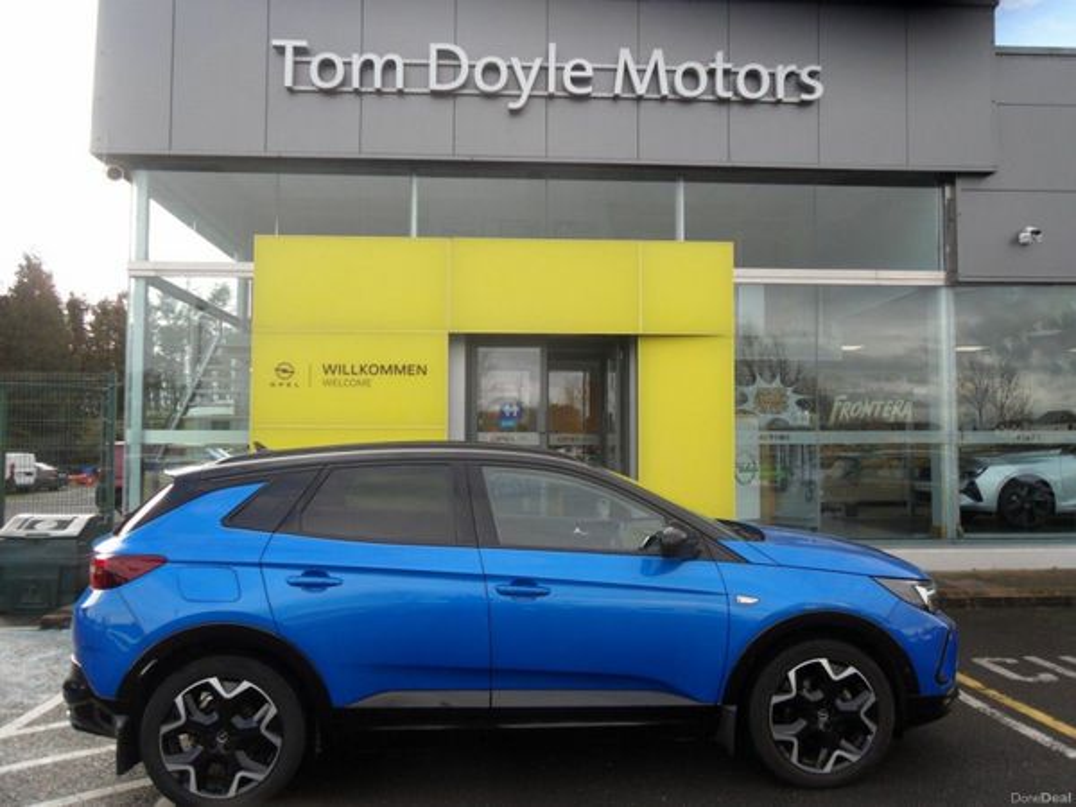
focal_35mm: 28
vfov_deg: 49.7
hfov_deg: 63.4
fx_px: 870
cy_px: 404
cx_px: 538
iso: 80
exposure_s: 1/250
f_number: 3.4
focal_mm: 5
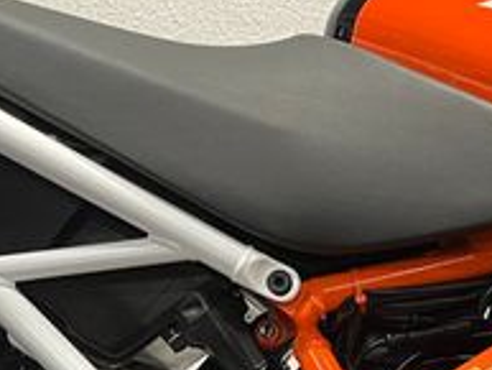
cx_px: 464
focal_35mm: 86
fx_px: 1223
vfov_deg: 16.3
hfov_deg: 22.1
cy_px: 477
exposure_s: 1/50
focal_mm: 5.1
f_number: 1.6
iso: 250
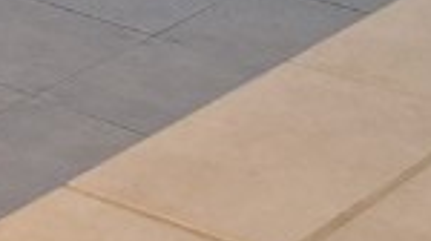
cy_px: -367
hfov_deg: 11.5
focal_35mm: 171
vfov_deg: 6.7
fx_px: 1952
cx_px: -405
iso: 80
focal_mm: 5.54
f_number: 1.8
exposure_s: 1/40
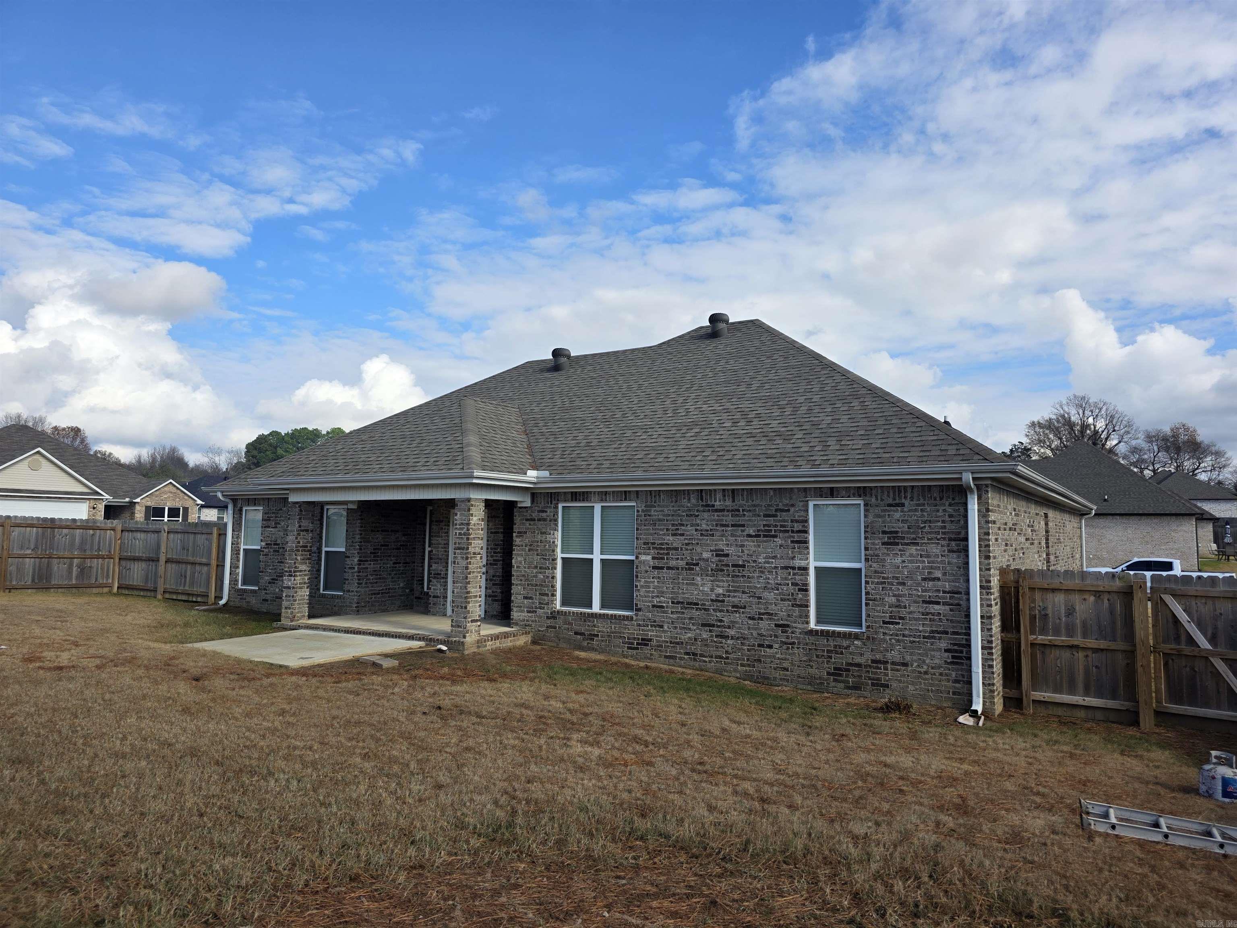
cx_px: 618
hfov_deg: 73.9
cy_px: 464
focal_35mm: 23
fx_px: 822
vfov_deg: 58.9
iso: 80
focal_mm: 6.3
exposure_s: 1/4766
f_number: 1.7
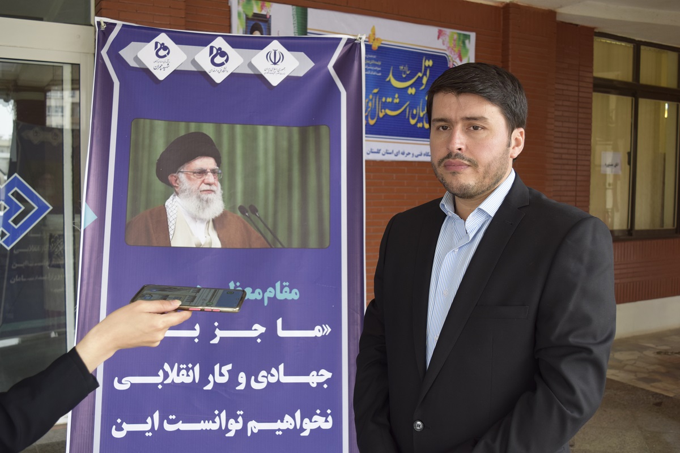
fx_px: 680
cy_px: 226
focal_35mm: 36
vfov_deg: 36.9
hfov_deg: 53.1
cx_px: 340
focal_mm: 24
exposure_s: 1/100
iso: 400
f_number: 5
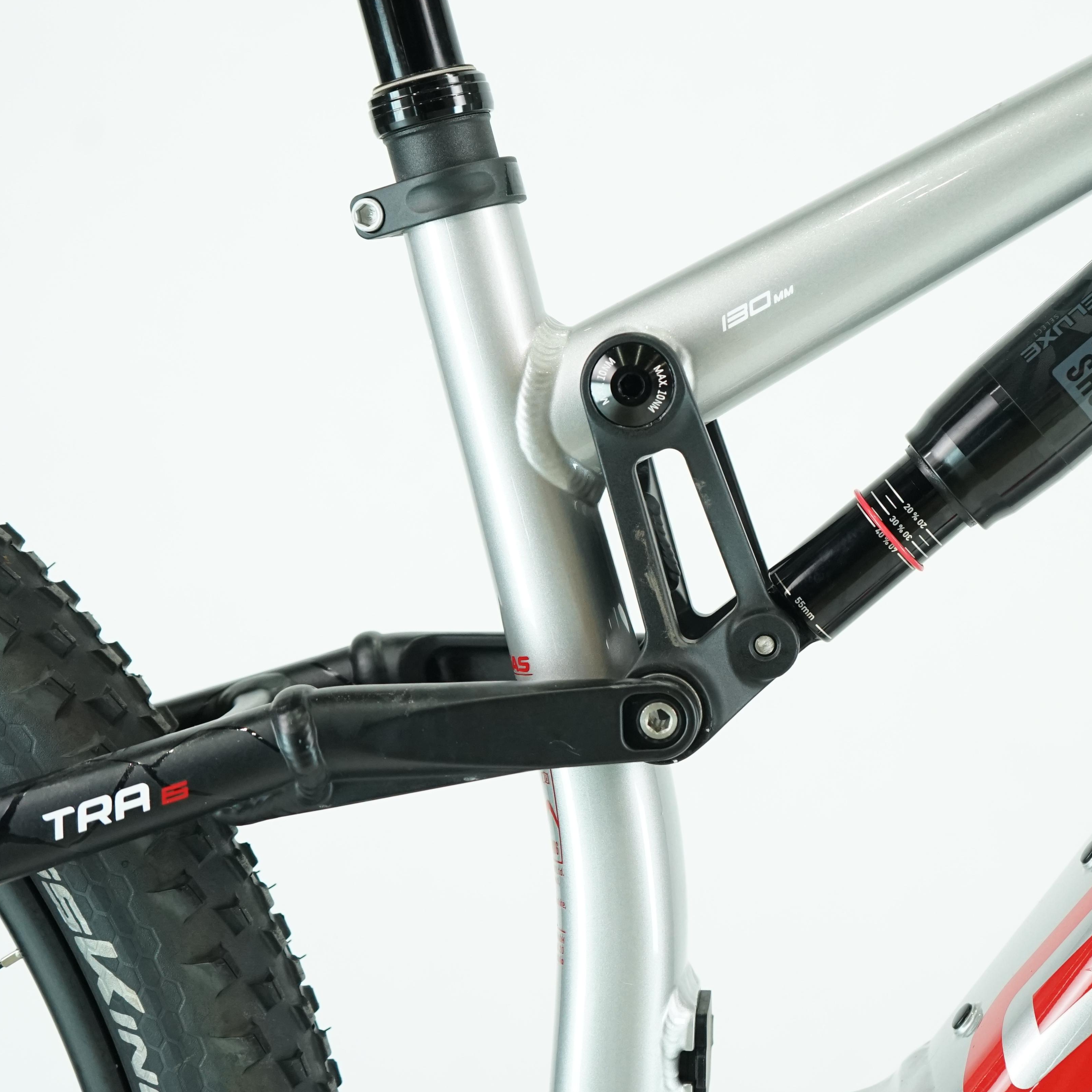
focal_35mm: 65
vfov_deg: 26.4
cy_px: 453
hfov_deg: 26.2
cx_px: 804
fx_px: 2320
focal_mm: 41
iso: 1600
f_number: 4.5
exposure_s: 1/200
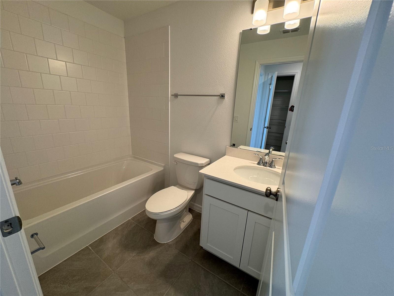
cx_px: 197
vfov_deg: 85.7
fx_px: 159
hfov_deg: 102.1
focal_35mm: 14
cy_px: 148
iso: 100
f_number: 2.2
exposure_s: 1/120
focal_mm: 2.22
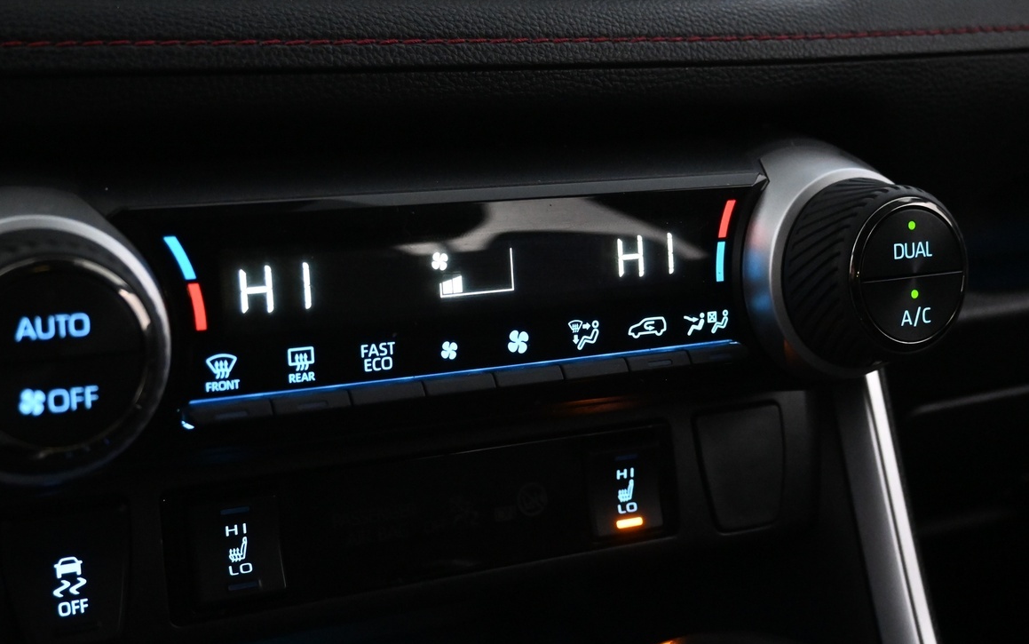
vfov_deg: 26.8
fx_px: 1348
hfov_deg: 41.6
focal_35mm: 48
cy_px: 302
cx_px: 414
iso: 3600
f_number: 4
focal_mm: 22.5
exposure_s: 1/40
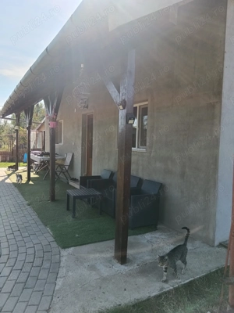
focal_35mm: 27
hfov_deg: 51.4
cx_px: 117
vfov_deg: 65.3
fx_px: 243
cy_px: 156
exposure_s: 1/229
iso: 100
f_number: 1.9
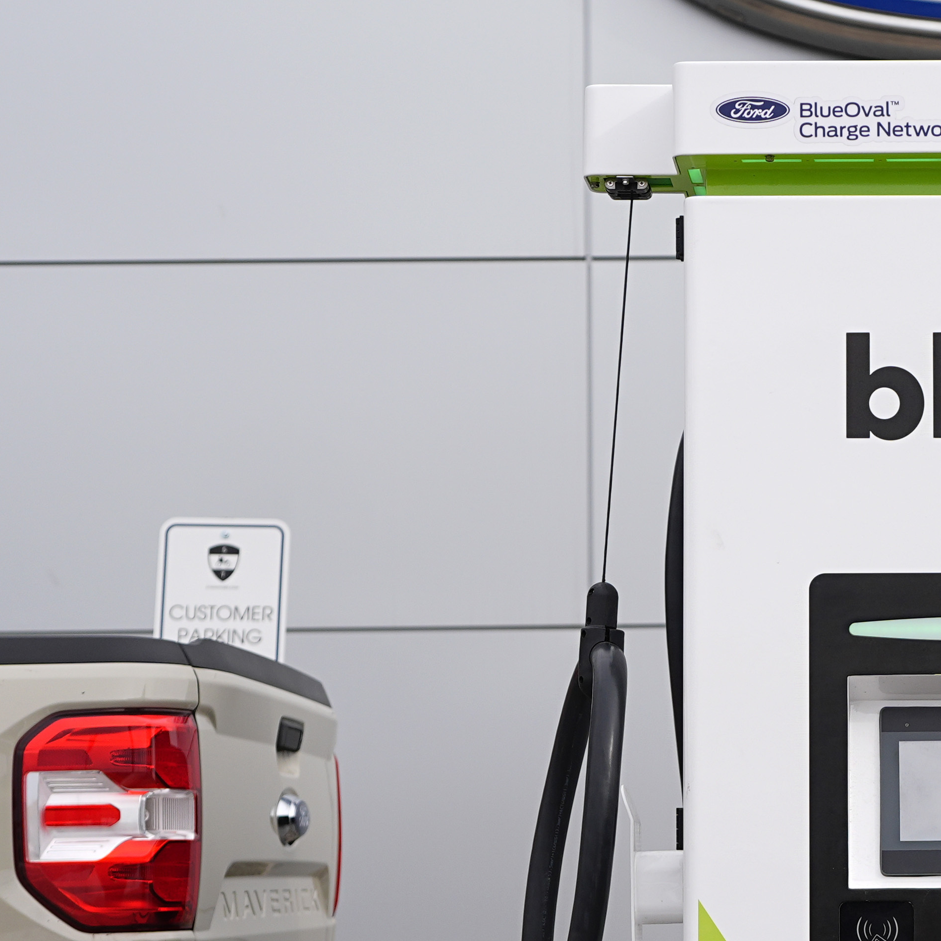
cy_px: 666
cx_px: 984
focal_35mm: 94
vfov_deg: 18.4
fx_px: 2891
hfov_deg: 17.9
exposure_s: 1/2000
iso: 200
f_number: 3.2
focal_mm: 35
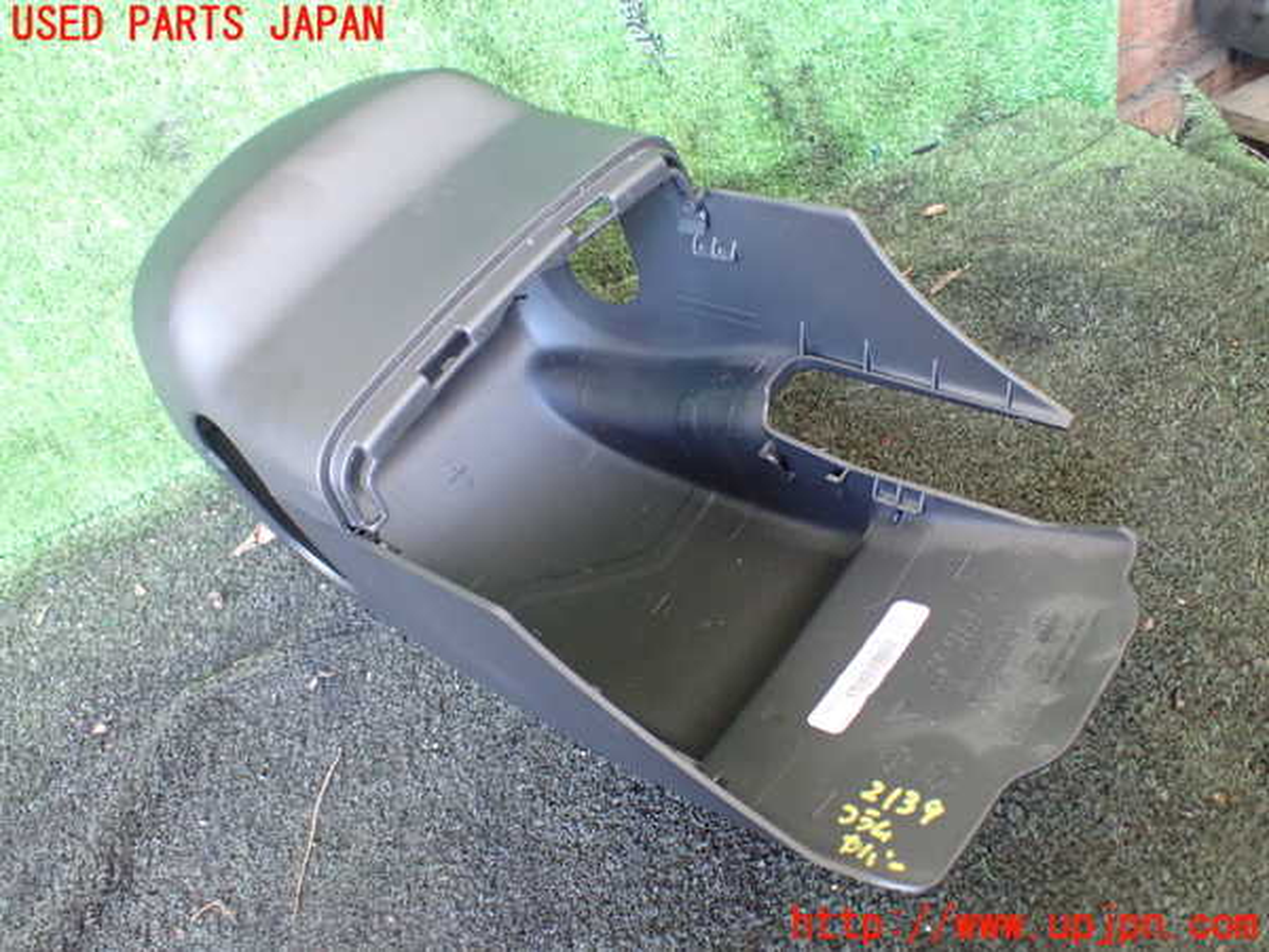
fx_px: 1100
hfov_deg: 60.0
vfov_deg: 46.8
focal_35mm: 30
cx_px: 634
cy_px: 476
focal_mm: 5.4
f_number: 2.3
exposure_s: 1/40
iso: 800
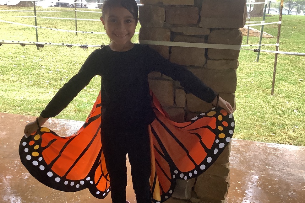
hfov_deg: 55.8
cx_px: 149
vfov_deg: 38.8
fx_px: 288
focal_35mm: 34
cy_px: 91
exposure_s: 1/60
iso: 125
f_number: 2.4
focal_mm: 3.3
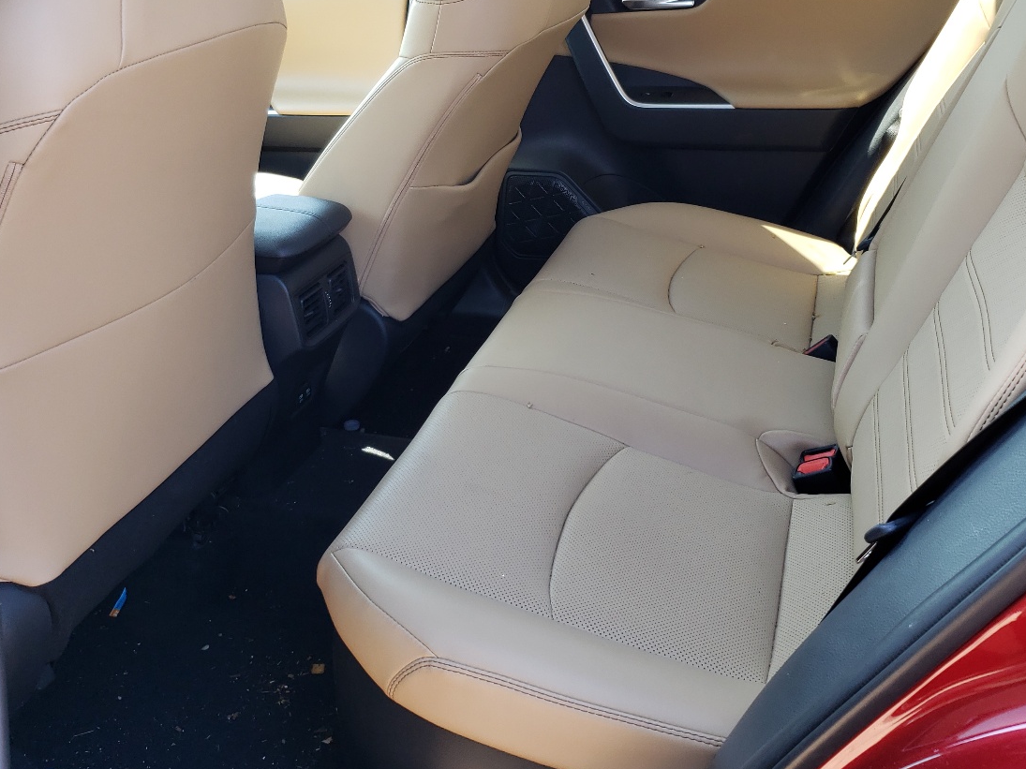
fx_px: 1126
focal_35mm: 38
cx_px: 527
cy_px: 243
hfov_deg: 49.0
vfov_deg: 37.2
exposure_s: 1/112
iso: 50
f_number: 1.5
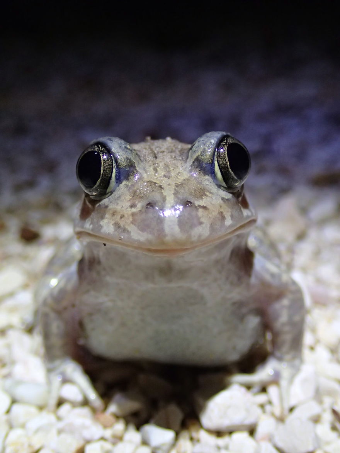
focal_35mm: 49
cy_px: 226
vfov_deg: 38.9
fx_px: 642
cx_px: 170
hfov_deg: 29.7
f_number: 3.2
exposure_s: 1/100
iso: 800
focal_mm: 8.99
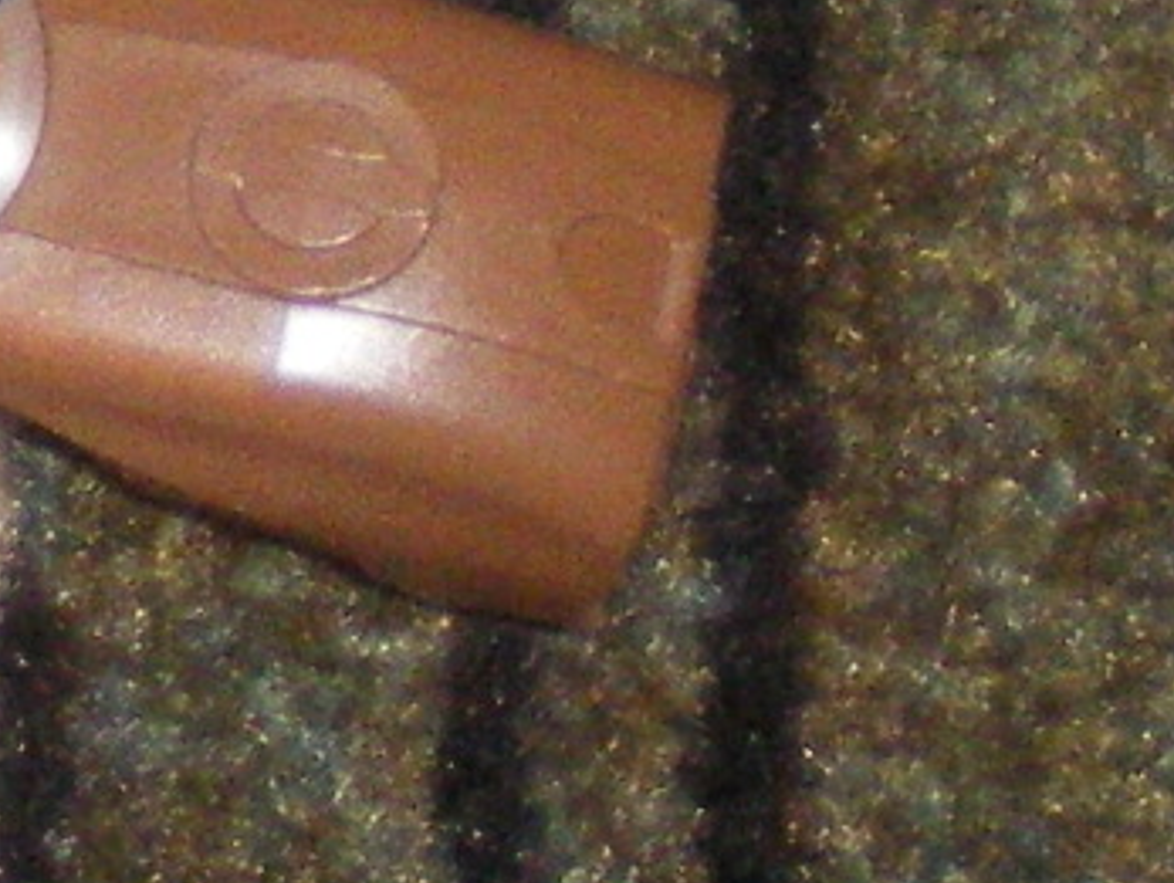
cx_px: -876
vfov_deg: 5.8
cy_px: -907
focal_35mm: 252
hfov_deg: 7.6
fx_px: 8555
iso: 400
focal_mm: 6.3
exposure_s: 1/50
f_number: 3.1
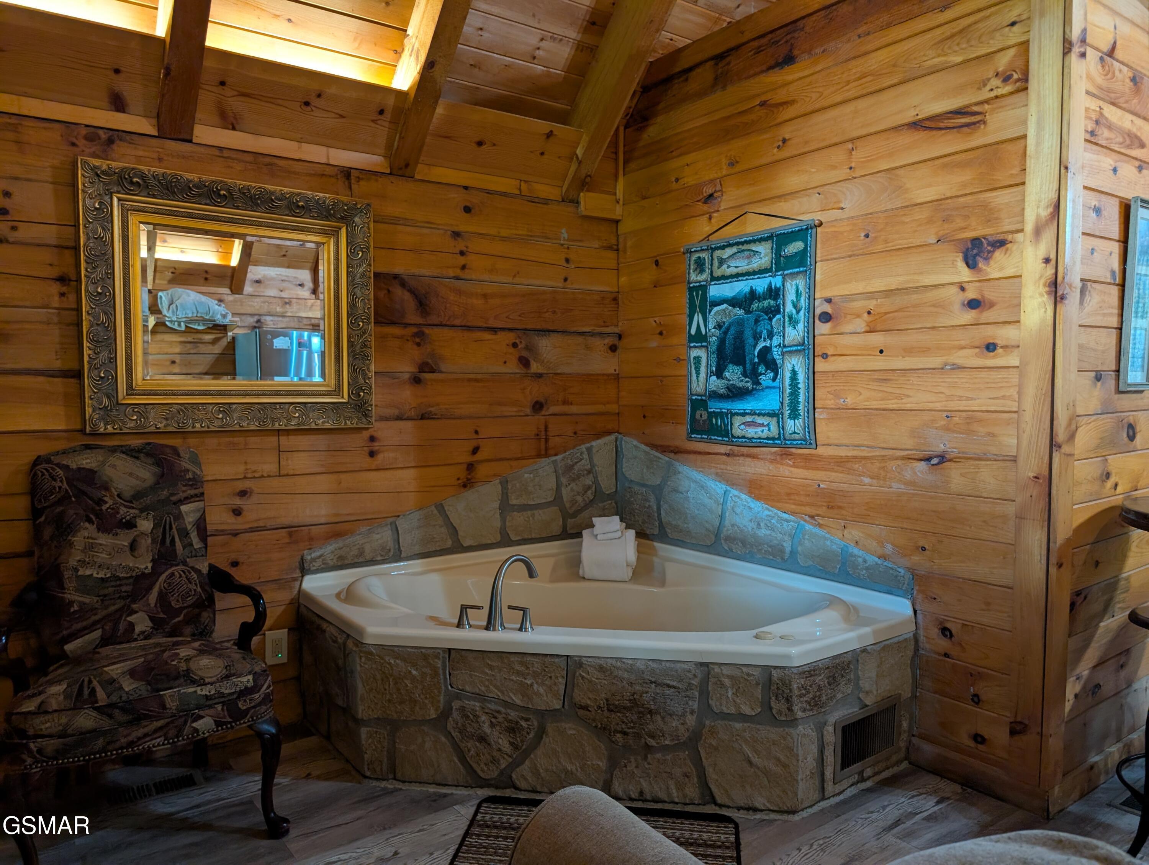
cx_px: 574
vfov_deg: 56.9
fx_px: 798
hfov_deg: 71.5
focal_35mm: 24
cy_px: 432
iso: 191
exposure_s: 1/24
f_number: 1.68
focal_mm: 6.9
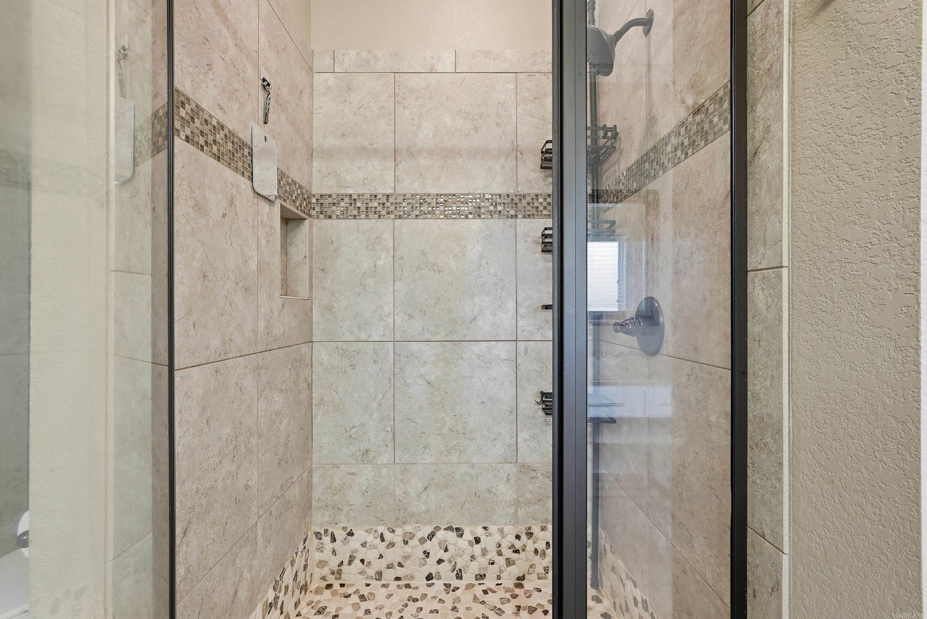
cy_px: 310
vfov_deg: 73.8
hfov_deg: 96.7
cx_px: 464
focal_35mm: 16
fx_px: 412
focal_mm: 16
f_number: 9
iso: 250
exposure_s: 1/6
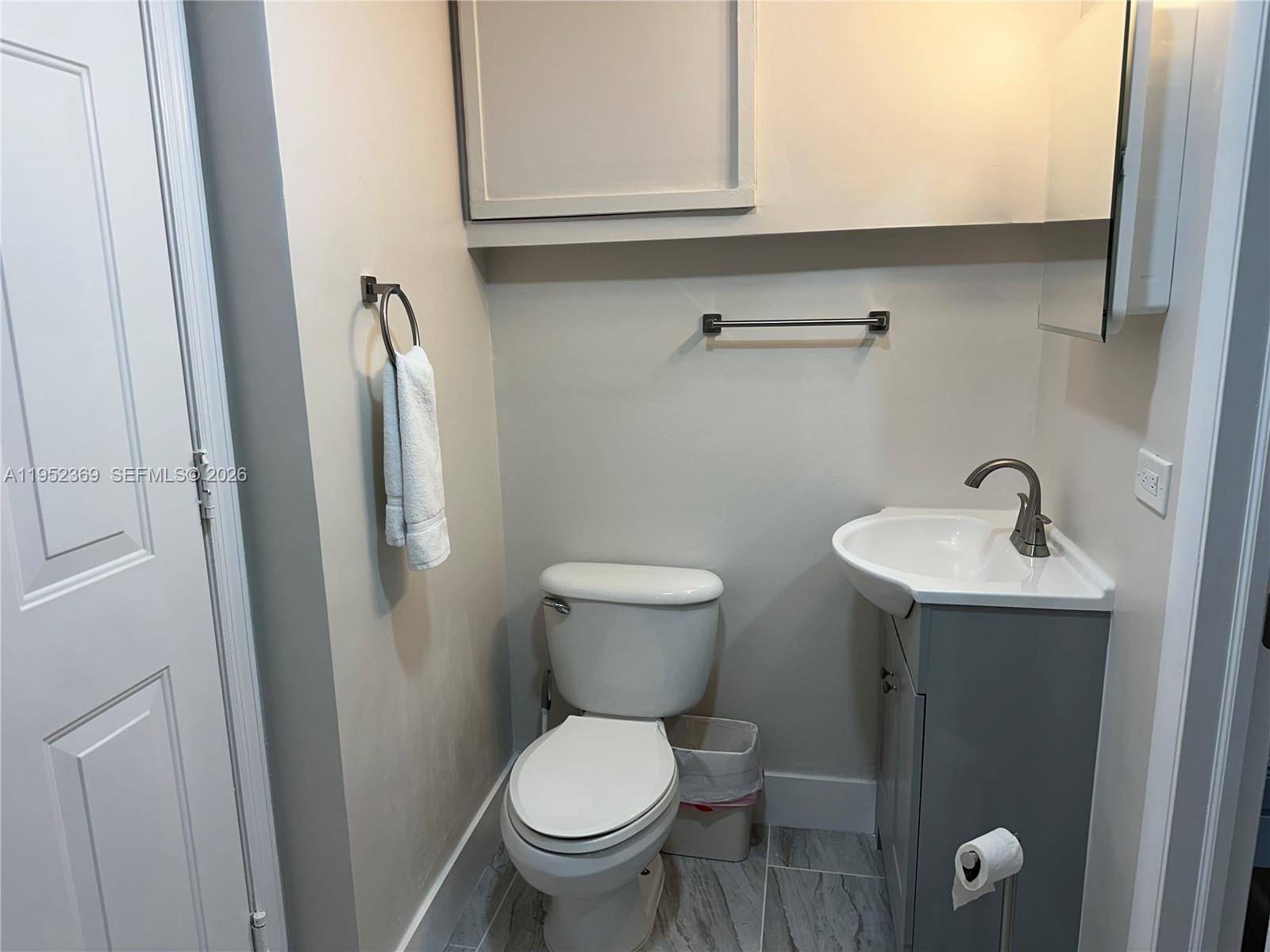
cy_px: 476
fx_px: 881
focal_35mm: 24
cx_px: 635
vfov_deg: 56.8
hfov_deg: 71.6
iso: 64
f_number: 1.78
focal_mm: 6.86
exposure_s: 1/120
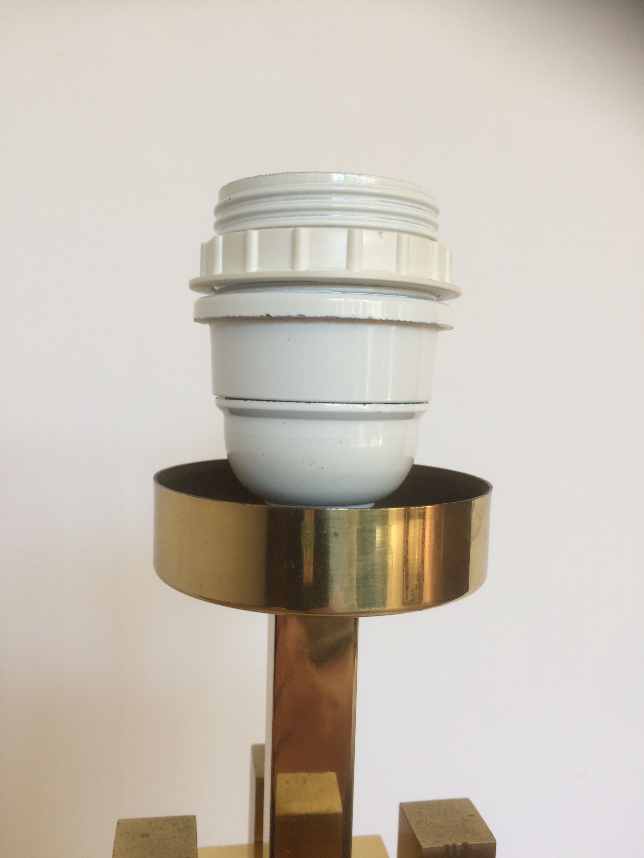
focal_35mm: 29
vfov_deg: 61.7
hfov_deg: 48.2
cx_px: 322
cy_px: 429
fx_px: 719
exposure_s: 1/50
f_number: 2.2
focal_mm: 4.15
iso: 40
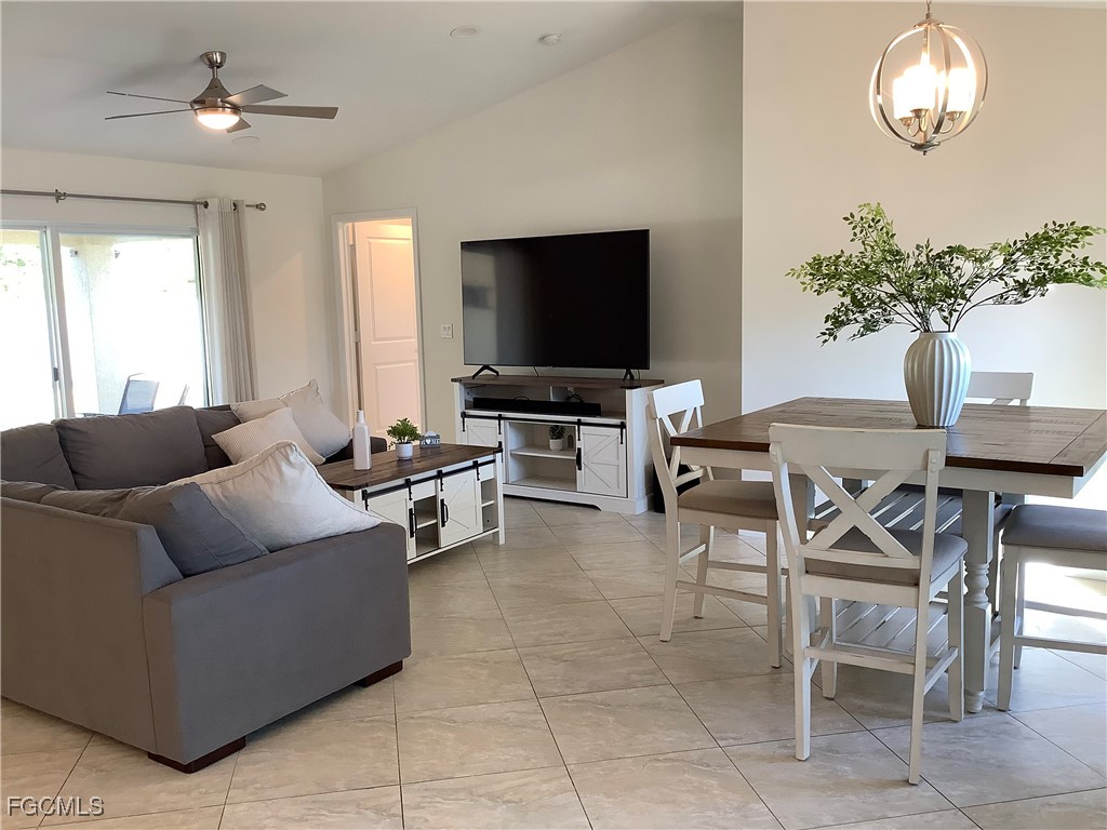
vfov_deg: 45.4
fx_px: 991
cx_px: 554
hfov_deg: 58.4
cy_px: 415
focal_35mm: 31
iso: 64
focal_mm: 3.3
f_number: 2.4
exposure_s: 1/60
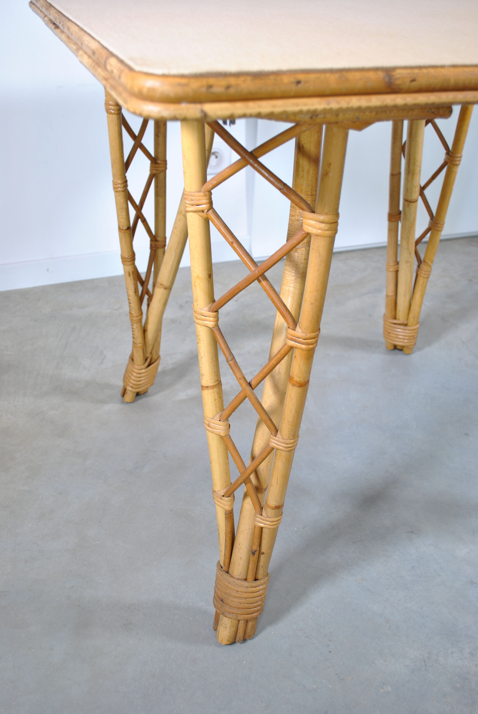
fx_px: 715
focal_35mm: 36
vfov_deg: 53.1
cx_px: 239
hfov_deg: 37.0
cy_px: 357
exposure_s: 1/20
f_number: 5
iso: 200
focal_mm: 24
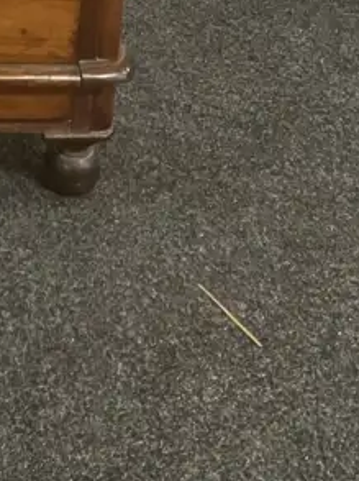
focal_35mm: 98
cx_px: -221
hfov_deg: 13.9
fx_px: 1358
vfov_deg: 17.6
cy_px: -274
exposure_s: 1/50
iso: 250
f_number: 1.8
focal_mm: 3.99
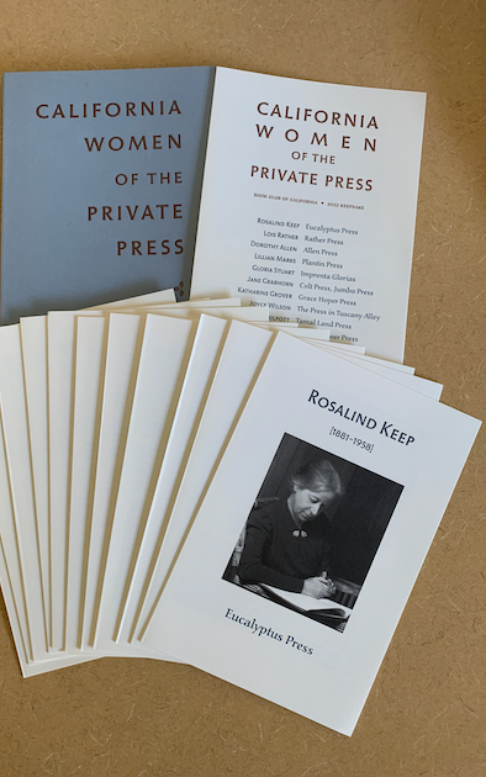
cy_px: 384
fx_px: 593
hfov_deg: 44.5
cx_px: 222
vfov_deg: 66.5
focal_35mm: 28
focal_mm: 4.25
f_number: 1.8
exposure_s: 1/70
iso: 100
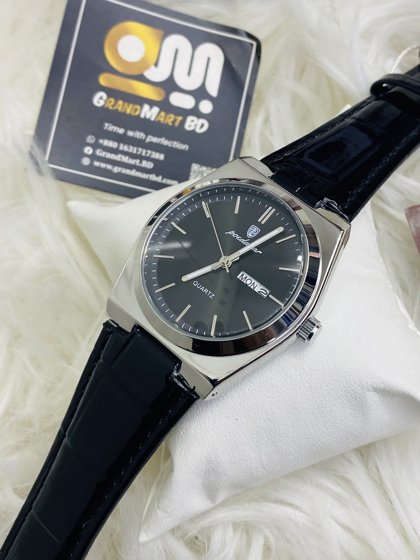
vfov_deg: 44.7
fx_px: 679
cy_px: 244
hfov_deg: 34.1
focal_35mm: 42
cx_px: 276
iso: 80
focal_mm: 4.25
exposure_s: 1/101
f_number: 1.8
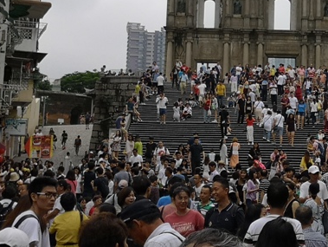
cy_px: 18
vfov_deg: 15.1
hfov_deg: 19.7
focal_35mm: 97
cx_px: 321
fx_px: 920
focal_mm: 3.95
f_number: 1.8
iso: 50
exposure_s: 1/1016
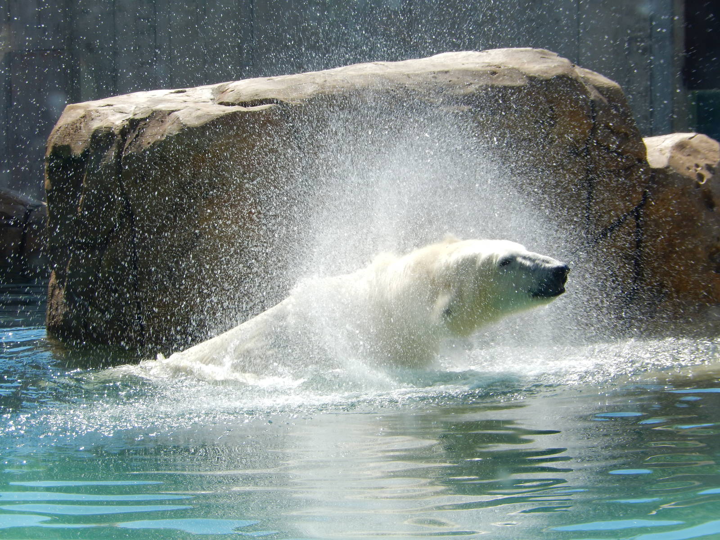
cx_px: 360
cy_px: 270
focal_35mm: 147
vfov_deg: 10.1
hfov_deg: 13.4
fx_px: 3058
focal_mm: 26.4
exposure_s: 1/250
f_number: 5.6
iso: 125
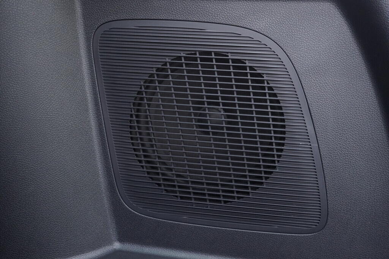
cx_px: 194
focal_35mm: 36
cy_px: 130
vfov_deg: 36.9
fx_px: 389
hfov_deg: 53.1
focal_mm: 24
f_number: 2.8
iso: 1600
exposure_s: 1/40
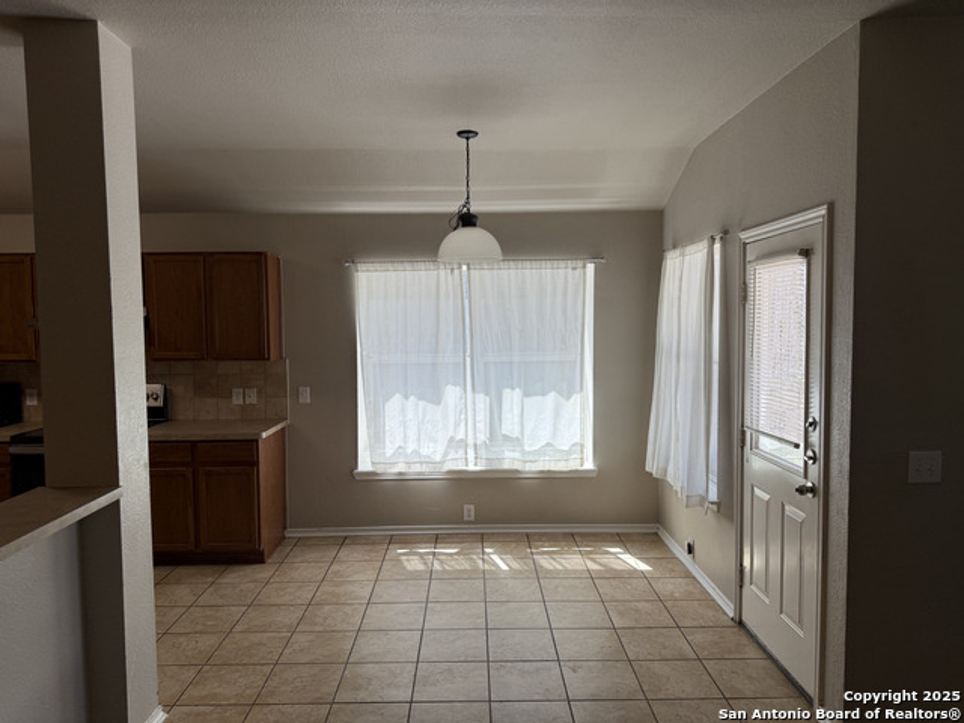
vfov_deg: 56.8
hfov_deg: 71.6
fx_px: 668
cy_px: 362
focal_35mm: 24
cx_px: 482
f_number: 1.78
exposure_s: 1/401
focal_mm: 6.76
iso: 100
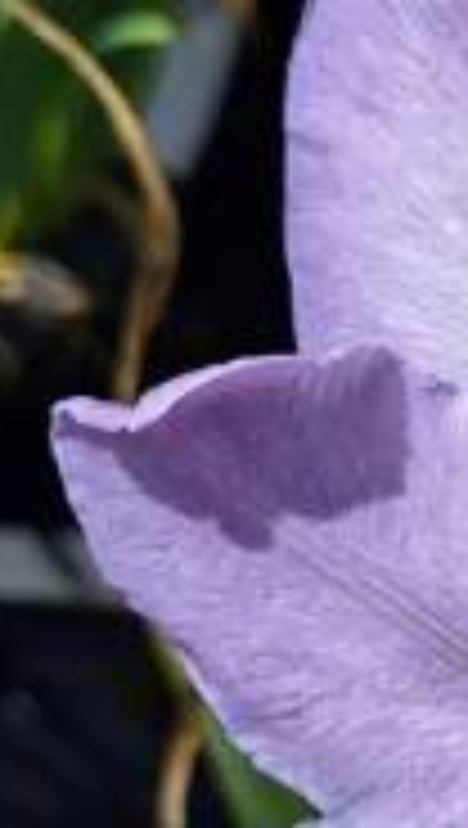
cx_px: 688
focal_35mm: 87
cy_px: 684
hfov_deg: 13.2
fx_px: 1912
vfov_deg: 24.0
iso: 40
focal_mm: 5.54
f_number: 1.8
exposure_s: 1/3401
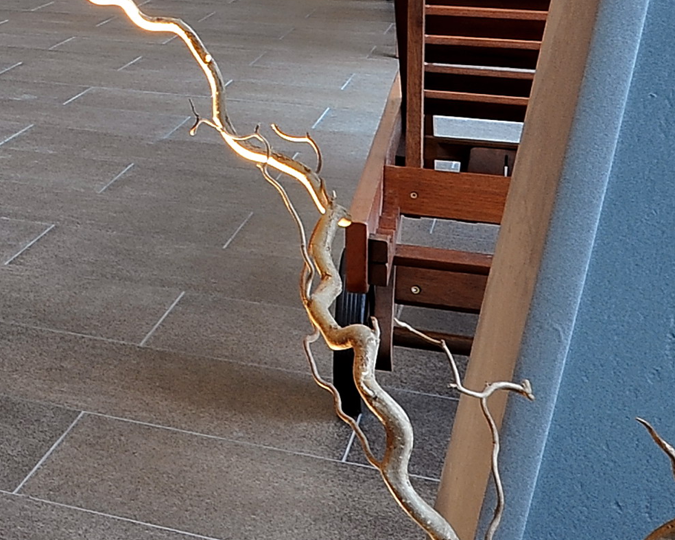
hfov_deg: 19.7
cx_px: -517
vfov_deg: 19.5
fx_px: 1458
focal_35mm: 73
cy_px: -148
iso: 200
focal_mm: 18
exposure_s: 3
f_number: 16
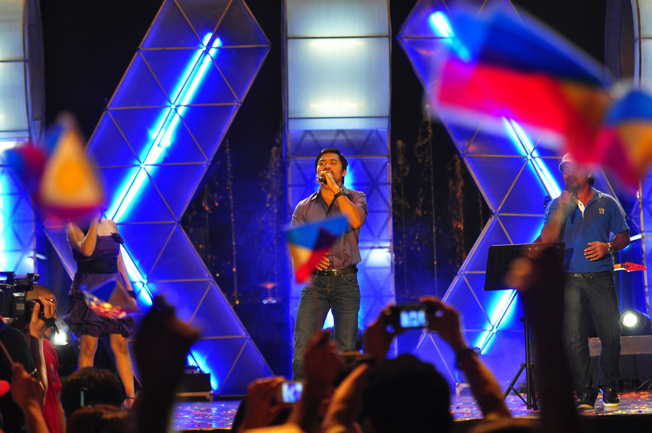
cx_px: 326
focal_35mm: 123
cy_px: 216
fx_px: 2225
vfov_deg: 11.1
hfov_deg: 16.7
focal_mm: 82
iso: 1000
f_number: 2.8
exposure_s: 1/250
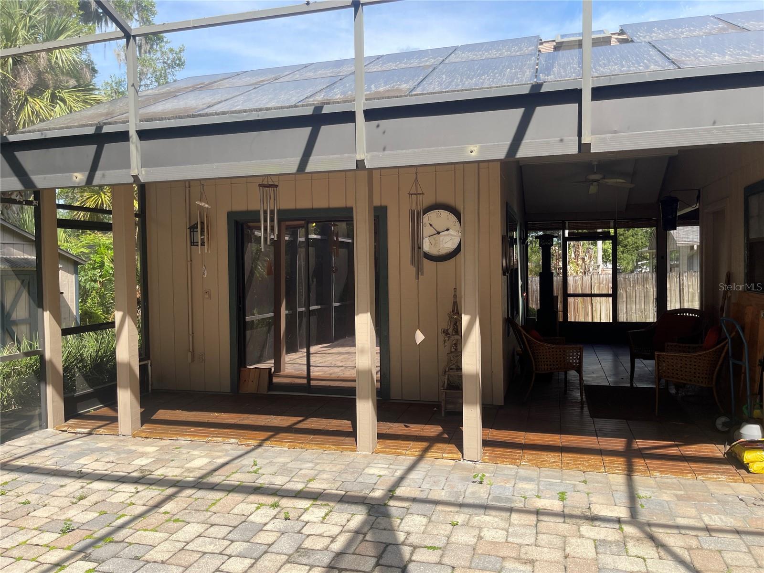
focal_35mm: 25
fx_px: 552
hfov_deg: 69.4
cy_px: 286
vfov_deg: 54.9
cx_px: 382
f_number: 1.6
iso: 32
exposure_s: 1/1003
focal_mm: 5.1
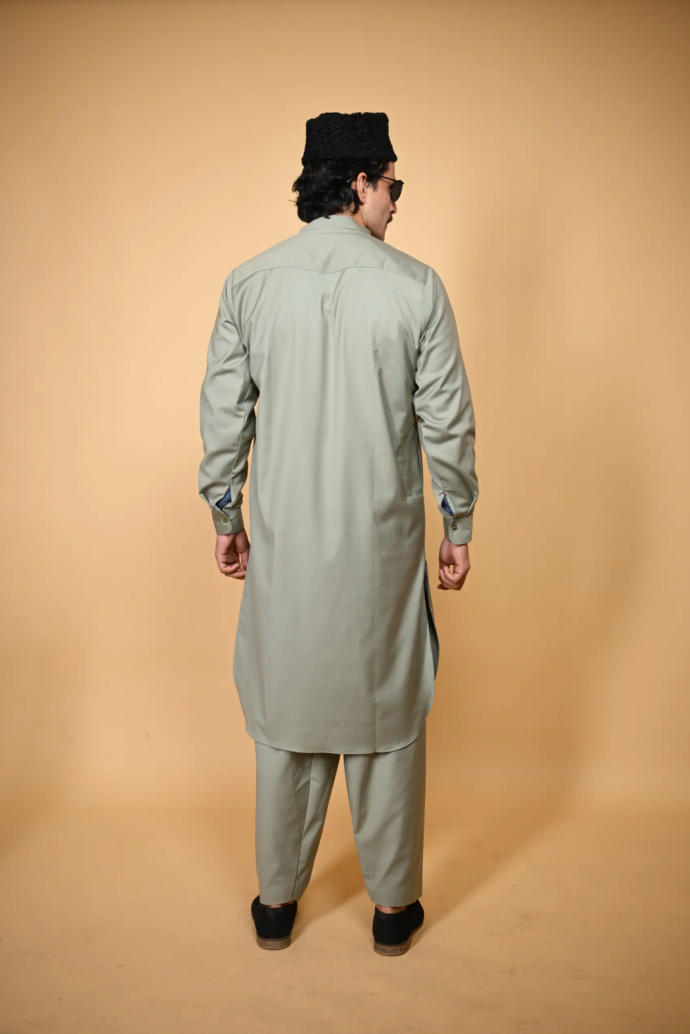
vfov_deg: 50.7
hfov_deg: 35.1
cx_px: 345
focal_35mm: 38
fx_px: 1092
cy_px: 517
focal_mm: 38
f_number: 2.8
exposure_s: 1/200
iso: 100
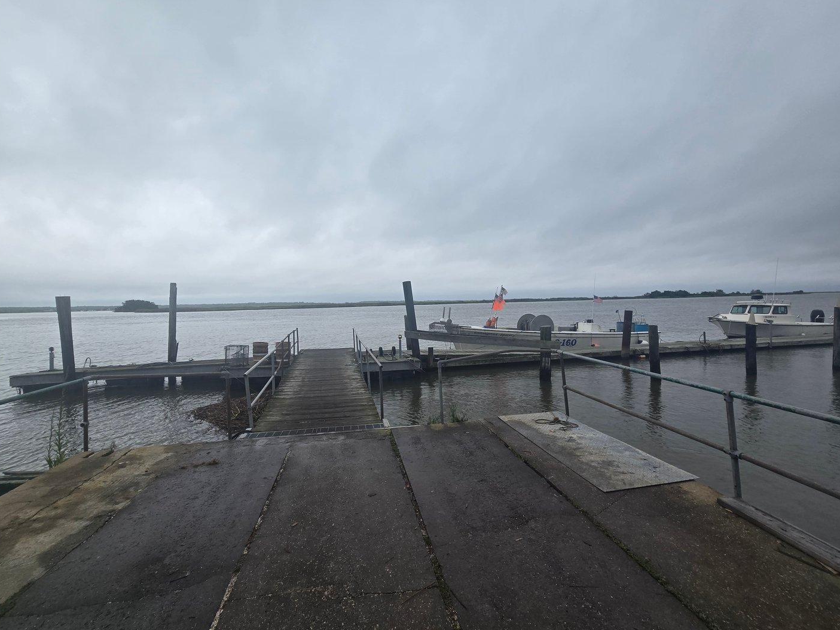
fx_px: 340
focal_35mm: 14
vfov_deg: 85.7
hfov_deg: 102.0
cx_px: 406
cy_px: 310
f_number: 2.2
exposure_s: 1/654
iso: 50
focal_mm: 2.2
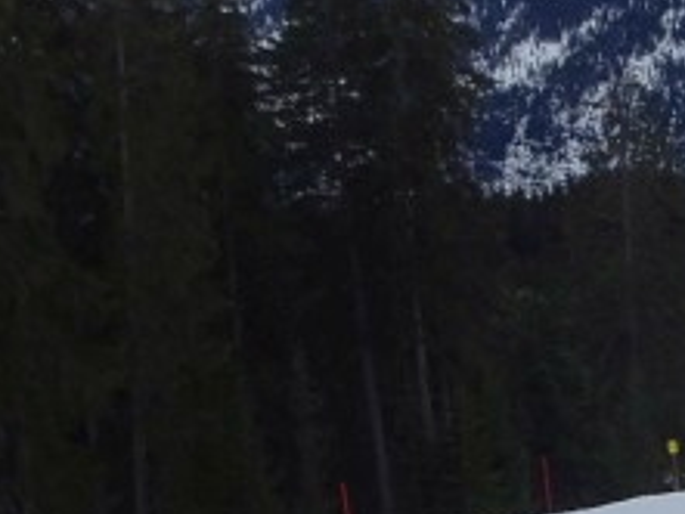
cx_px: 769
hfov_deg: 17.1
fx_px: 2198
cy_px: 483
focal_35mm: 111
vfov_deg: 13.2
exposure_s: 1/640
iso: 80
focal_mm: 4.1
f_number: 3.5
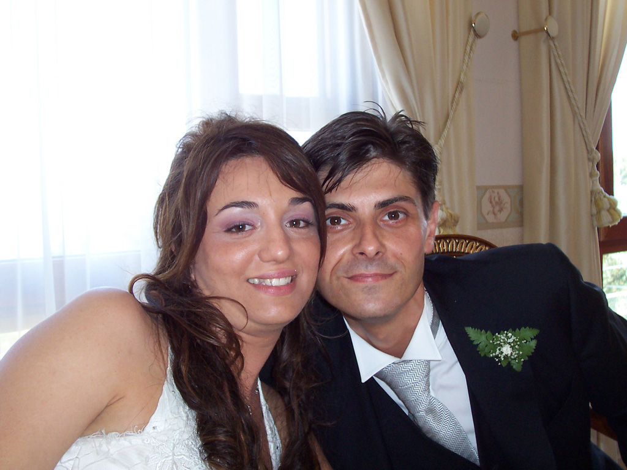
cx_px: 314
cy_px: 235
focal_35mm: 46
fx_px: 833
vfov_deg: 31.5
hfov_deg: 41.2
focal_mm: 7
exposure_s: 1/60
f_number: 3
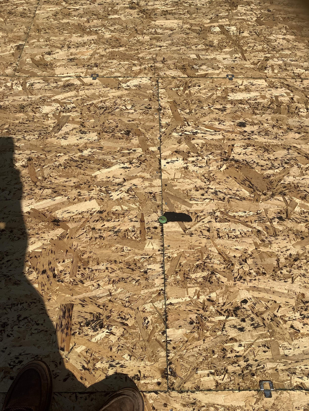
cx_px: 154
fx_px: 369
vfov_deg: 58.4
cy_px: 206
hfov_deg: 45.4
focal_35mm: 31
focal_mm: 3.3
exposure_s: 1/2915
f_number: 2.4
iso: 25
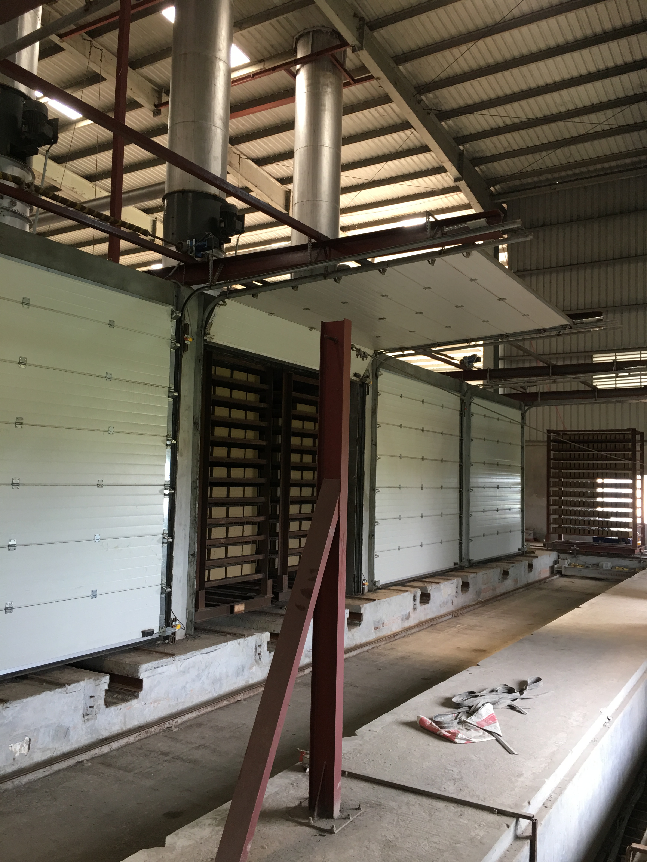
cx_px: 324
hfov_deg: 48.2
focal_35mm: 29
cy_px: 431
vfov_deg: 61.7
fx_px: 723
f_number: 2.2
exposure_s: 1/17
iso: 32
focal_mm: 4.15
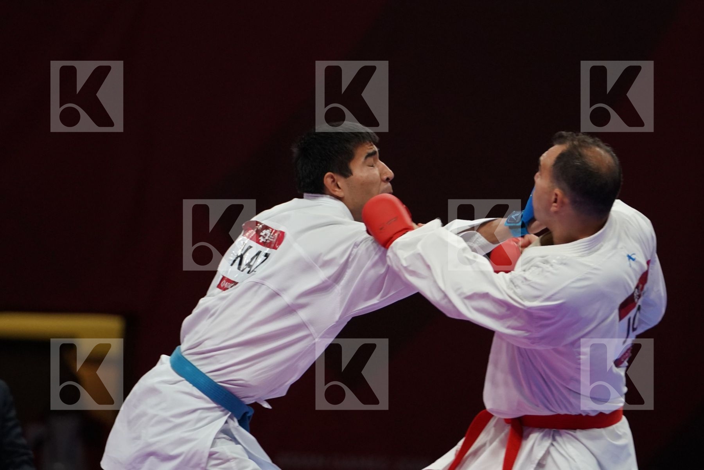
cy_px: 235
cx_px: 352
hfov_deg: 5.5
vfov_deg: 3.7
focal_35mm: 376
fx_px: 7352
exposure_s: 1/1000
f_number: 4
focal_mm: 251
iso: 2500
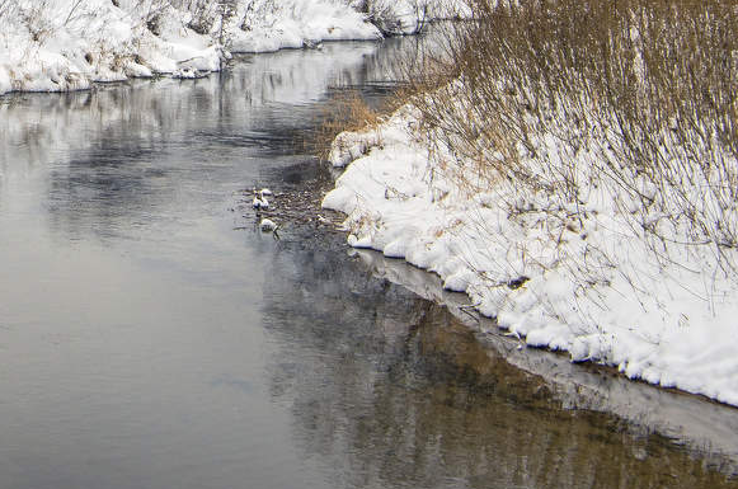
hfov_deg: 21.2
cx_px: 55
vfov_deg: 14.1
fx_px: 1923
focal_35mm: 94
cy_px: -64
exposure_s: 1/60
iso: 200
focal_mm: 26
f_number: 11
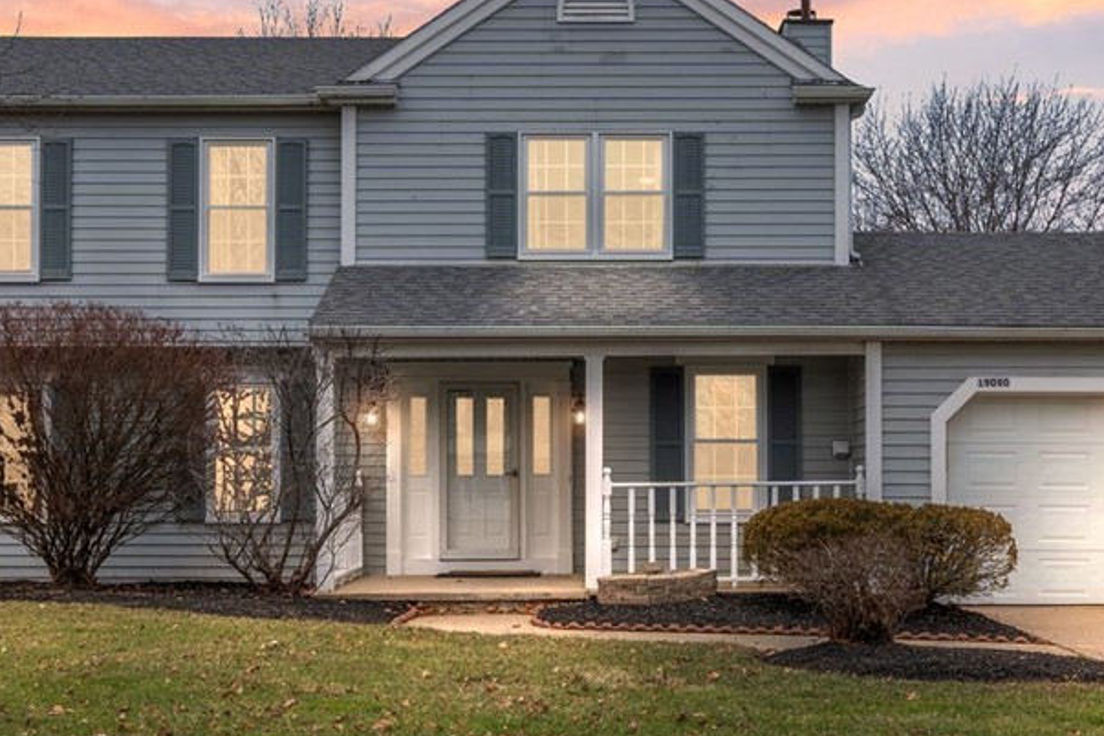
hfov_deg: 36.9
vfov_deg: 25.0
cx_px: 582
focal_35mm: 54
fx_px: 1656
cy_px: 453
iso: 250
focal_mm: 20
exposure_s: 1/25
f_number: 9
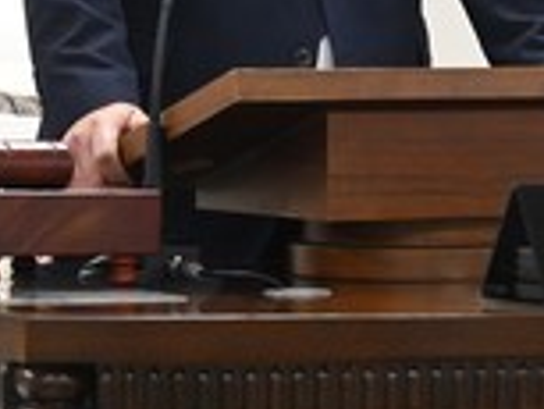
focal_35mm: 263
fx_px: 4136
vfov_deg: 5.6
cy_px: -229
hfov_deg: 7.5
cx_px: 284
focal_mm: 70
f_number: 5
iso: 4000
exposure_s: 1/320
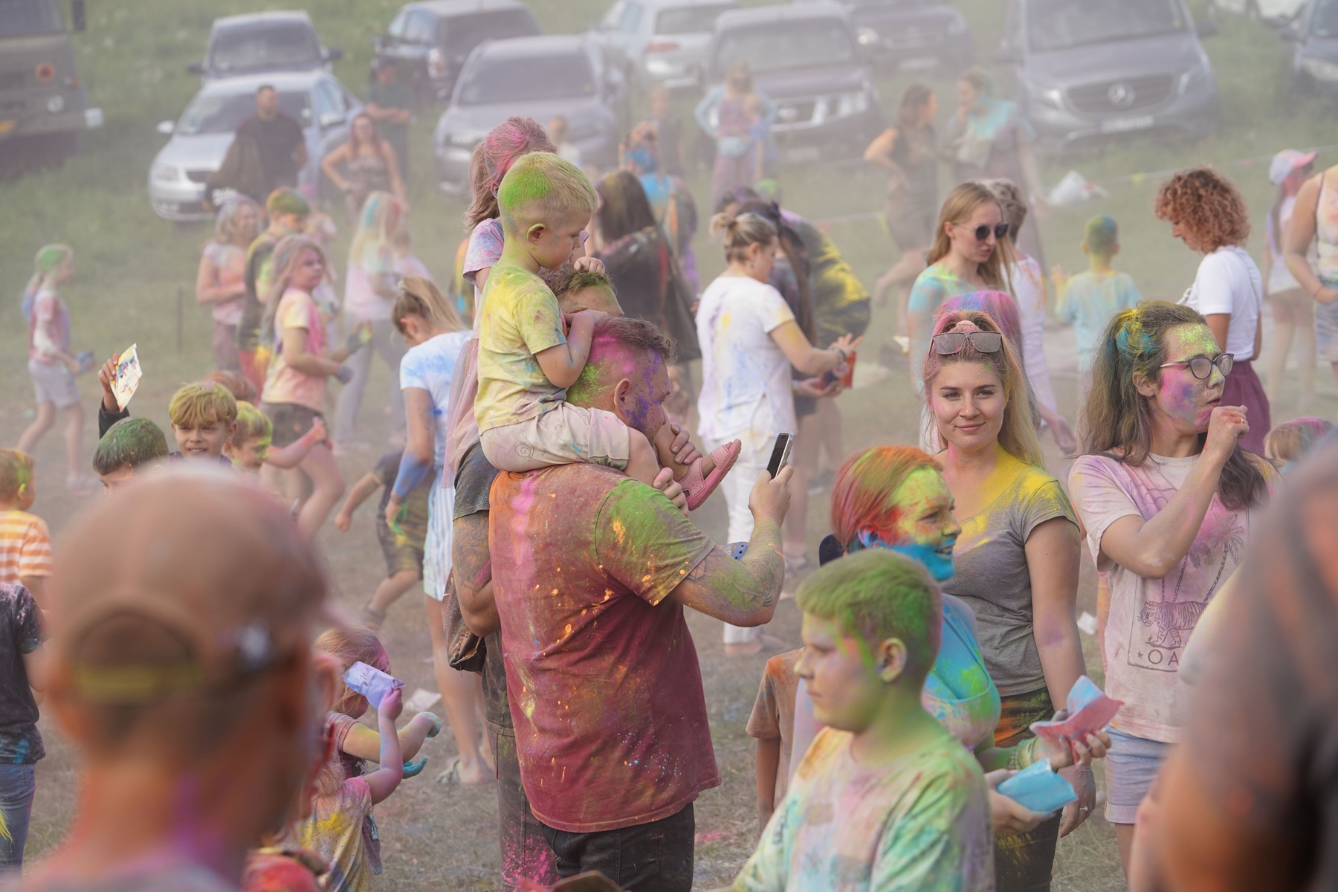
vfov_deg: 12.8
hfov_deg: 19.1
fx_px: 3977
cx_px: 669
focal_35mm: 107
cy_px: 446
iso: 100
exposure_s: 1/250
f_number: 5
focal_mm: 107
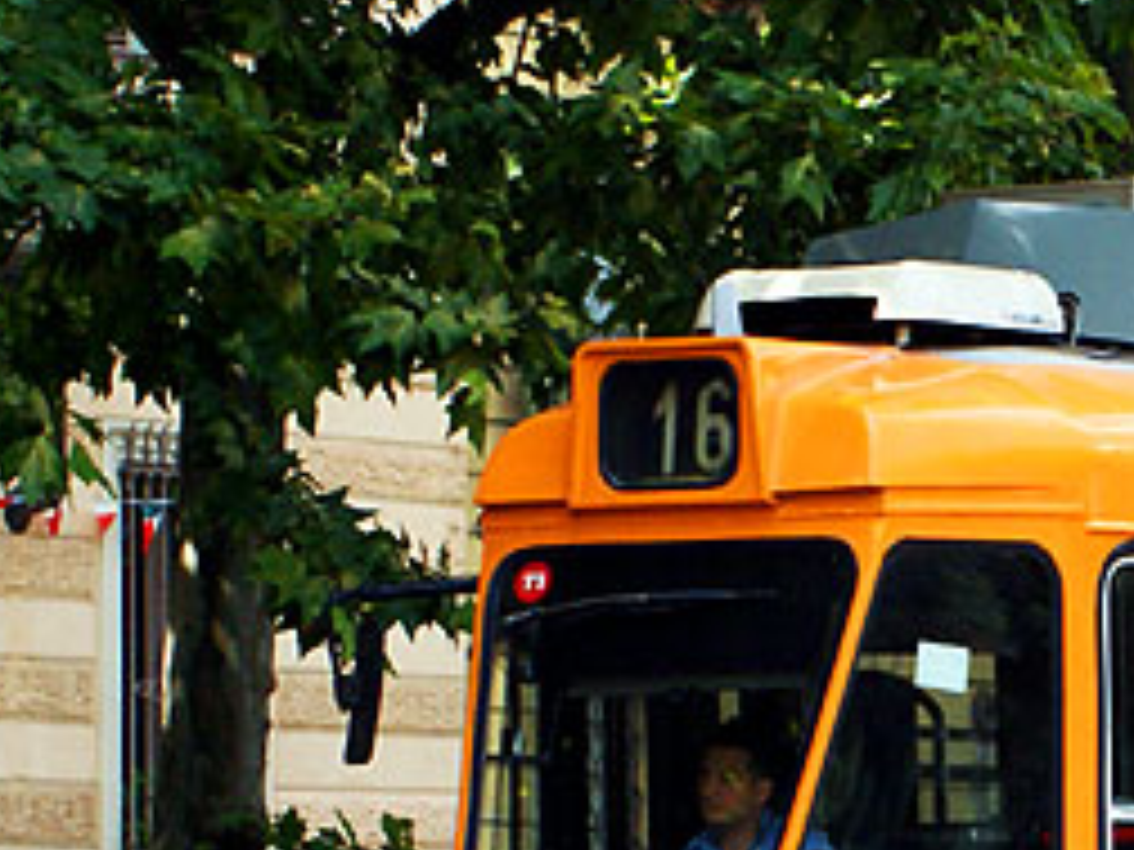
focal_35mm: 293
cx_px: 1408
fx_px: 9599
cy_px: 926
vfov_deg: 5.1
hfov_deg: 6.7
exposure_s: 1/400
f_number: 5
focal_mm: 50
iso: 400
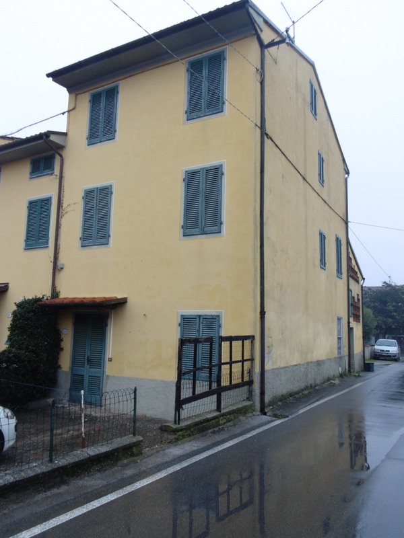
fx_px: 451
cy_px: 269
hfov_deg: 48.2
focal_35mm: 29
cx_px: 202
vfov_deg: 61.7
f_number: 3.2
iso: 100
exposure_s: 1/80
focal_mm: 5.3
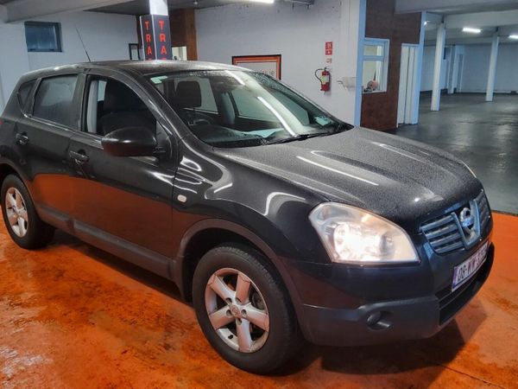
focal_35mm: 26
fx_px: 389
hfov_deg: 67.3
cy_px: 194
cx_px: 259
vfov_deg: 53.1
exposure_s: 1/50
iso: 200
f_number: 2
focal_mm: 3.08
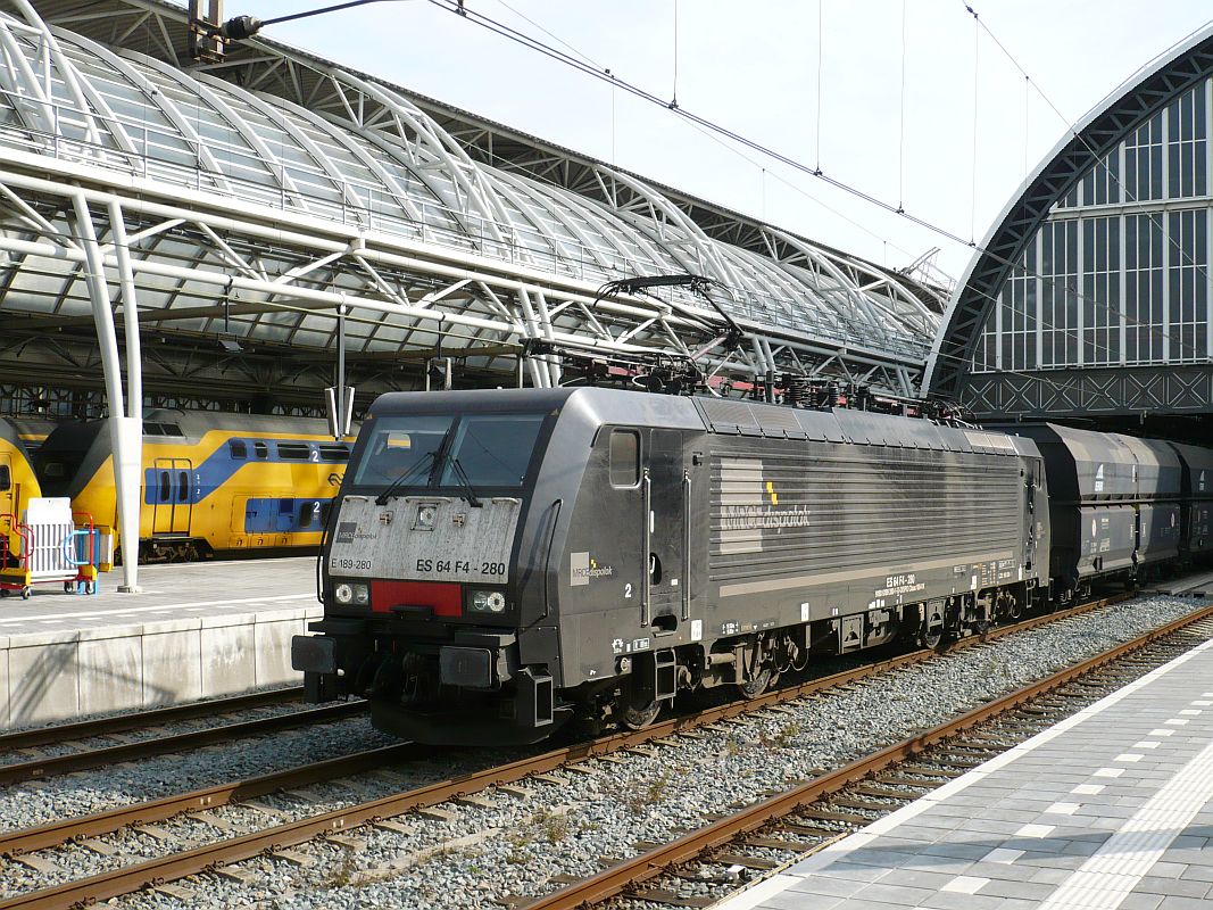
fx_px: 1577
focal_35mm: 45
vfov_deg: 32.2
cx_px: 606
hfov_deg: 42.1
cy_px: 455
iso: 100
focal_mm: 7.5
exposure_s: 1/800
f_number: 3.2
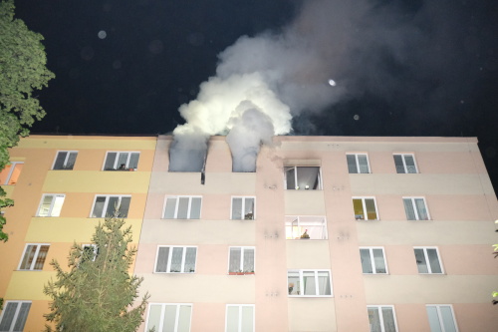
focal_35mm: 27
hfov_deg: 67.4
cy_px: 166
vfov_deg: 47.9
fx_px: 373
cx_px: 249
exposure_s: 1/60
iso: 6400
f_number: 2.8
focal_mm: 18
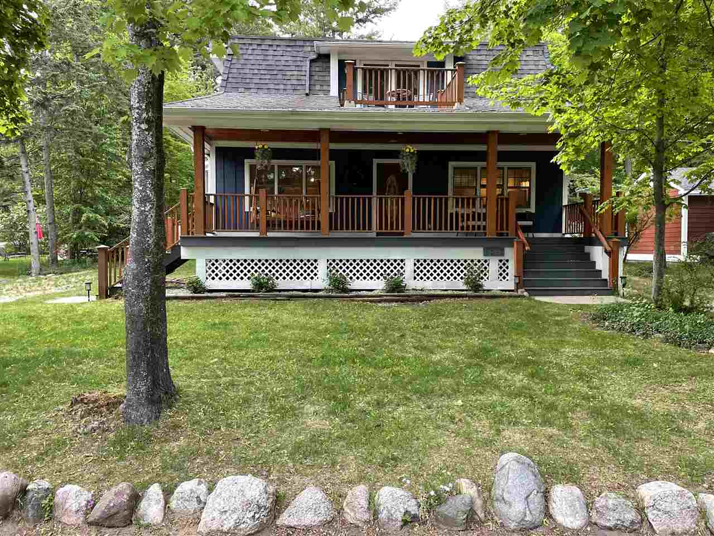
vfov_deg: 53.1
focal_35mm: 26
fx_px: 536
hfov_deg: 67.3
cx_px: 357
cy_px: 268
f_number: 1.6
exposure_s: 1/115
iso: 125
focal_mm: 4.2
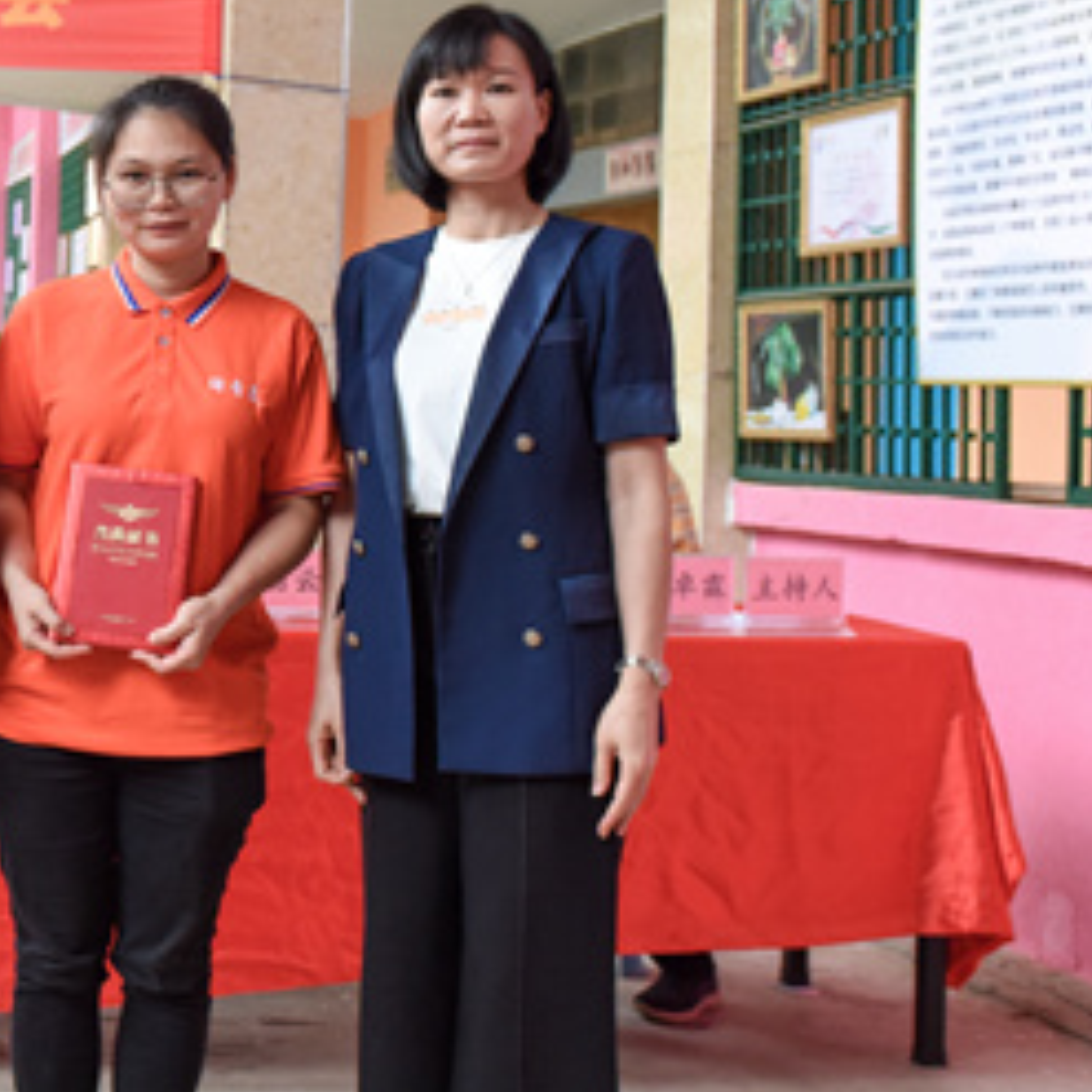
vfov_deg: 27.4
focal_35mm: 62
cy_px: 305
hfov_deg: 25.6
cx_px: -124
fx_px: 2213
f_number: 4
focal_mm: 24
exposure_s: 1/90
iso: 1100
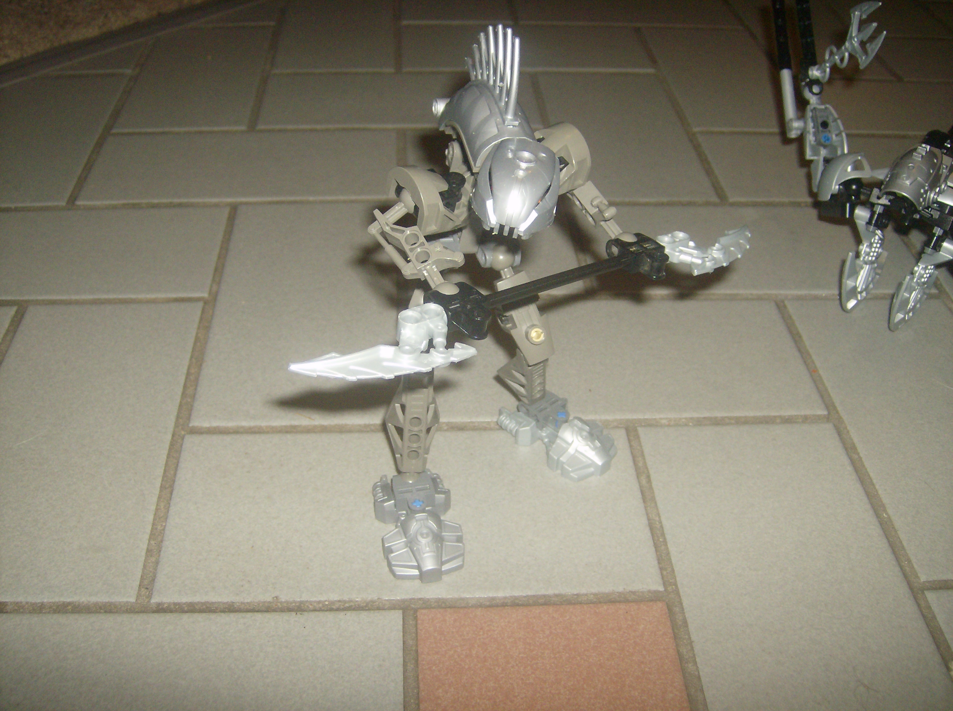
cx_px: 476
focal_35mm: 36
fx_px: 989
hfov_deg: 51.5
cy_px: 356
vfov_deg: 39.5
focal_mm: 6
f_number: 2.8
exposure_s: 1/60
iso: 200
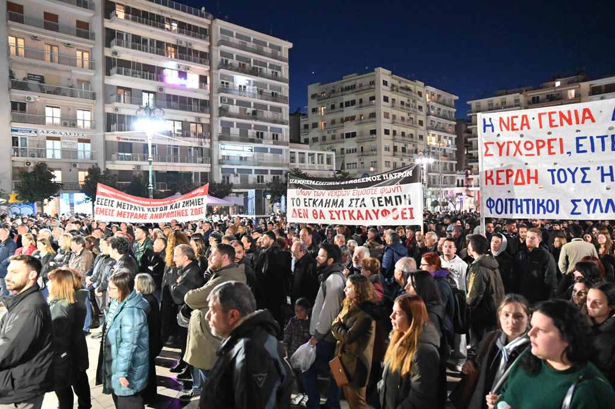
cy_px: 204
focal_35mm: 24
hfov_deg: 73.8
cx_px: 308
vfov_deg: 53.1
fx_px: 410
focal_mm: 24
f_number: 2.8
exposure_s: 1/80
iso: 10000
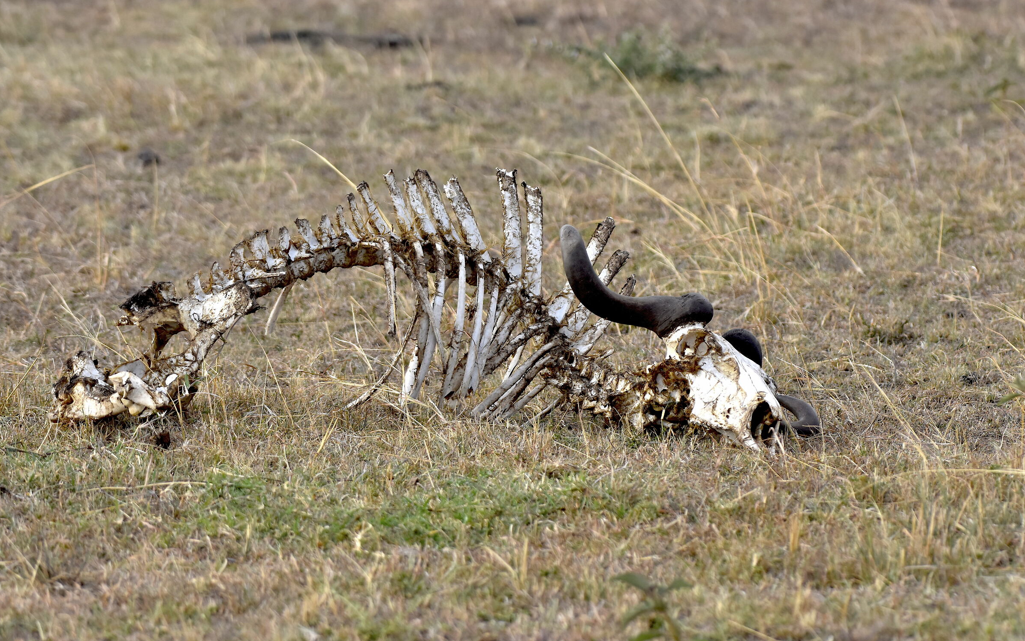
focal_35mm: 307
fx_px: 8576
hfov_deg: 6.8
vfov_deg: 4.3
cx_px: 511
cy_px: 328
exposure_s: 1/1000
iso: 400
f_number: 5.6
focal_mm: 200
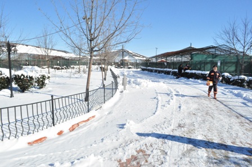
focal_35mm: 27
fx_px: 189
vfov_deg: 47.8
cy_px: 84
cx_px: 126
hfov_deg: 67.5
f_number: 18
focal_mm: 18
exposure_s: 1/1250
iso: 1600
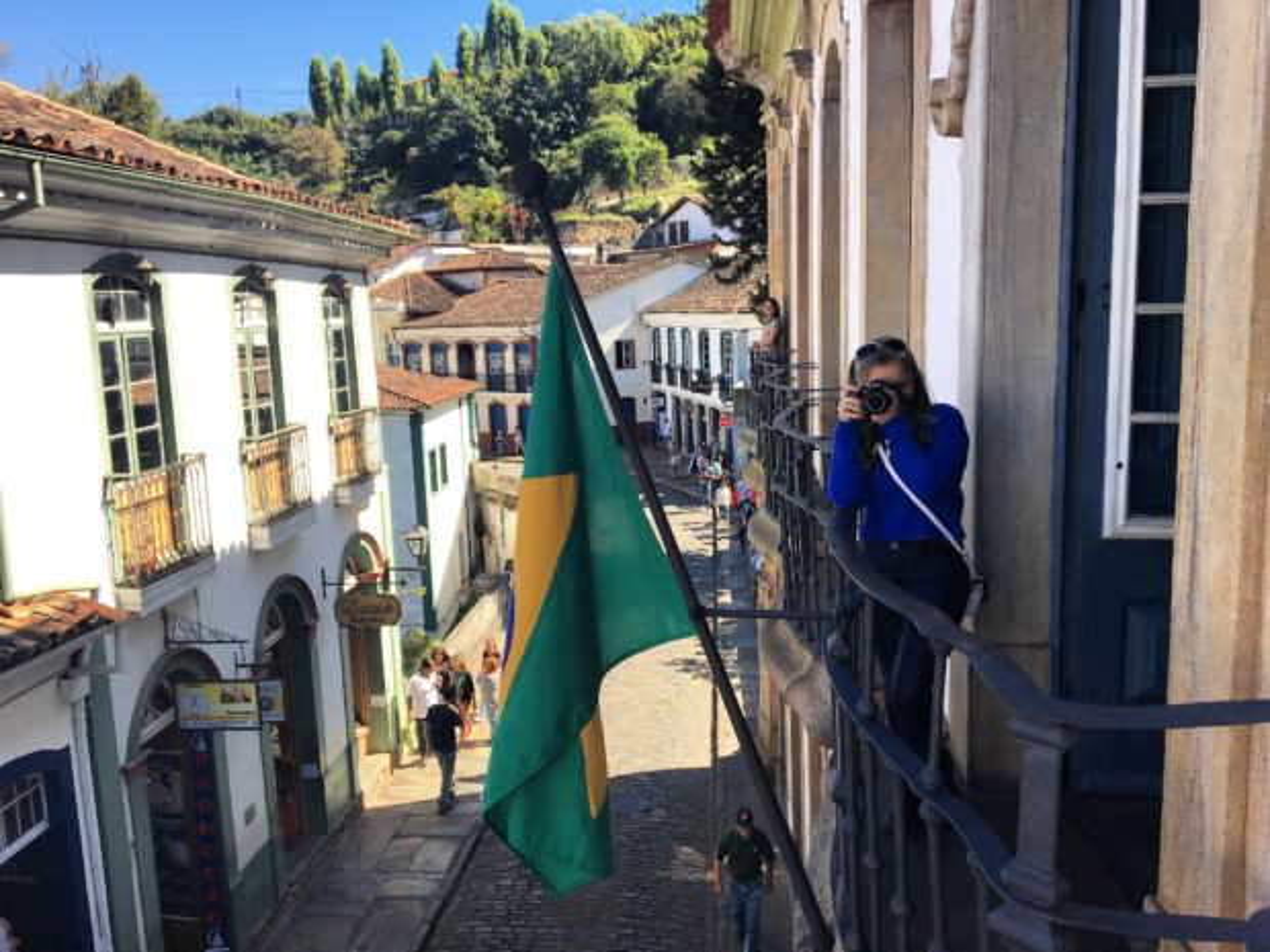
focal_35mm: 29
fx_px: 1064
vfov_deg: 48.2
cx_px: 635
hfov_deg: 61.7
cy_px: 476
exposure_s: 1/680
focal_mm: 4.15
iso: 25
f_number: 2.2
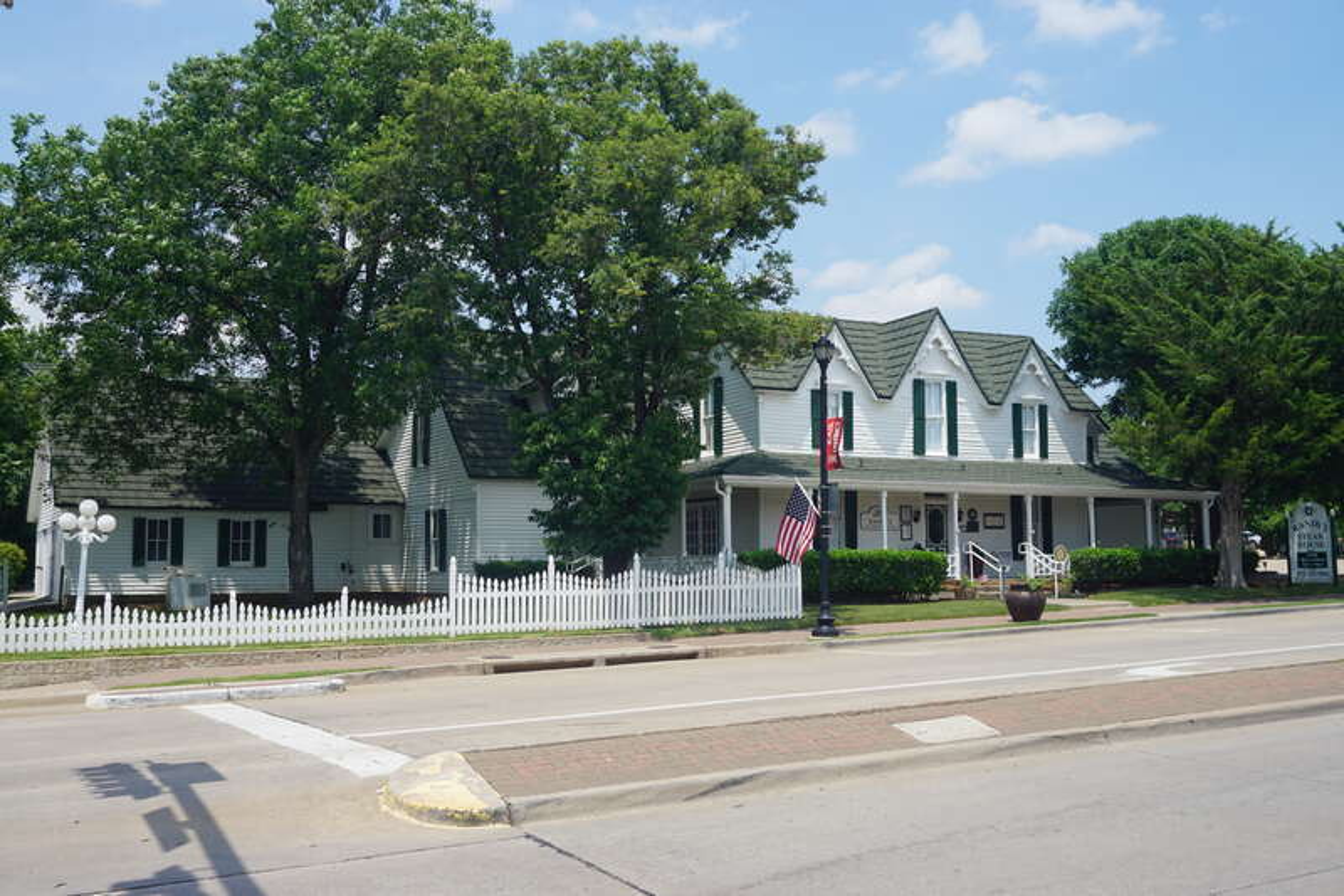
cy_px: 448
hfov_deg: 53.1
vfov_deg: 36.9
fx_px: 1344
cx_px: 672
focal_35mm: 36
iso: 100
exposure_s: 1/125
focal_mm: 24
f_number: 11
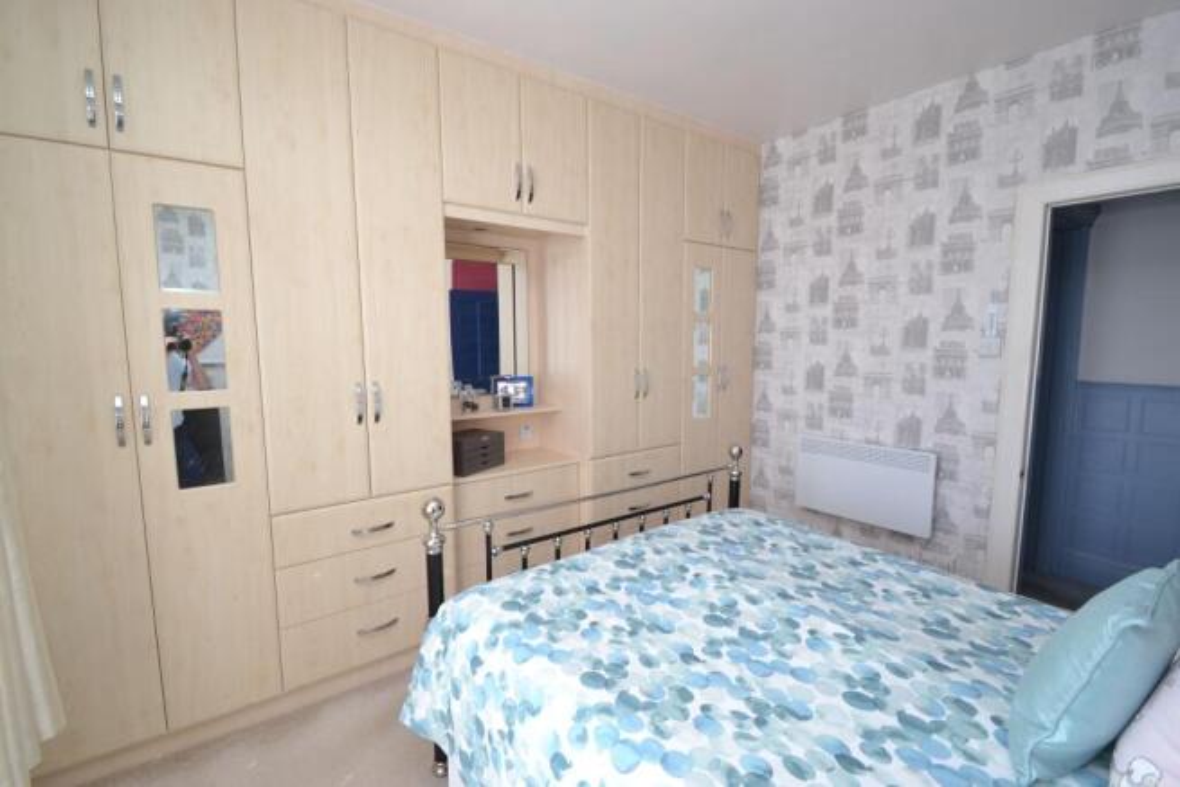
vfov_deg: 77.4
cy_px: 394
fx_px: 492
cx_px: 590
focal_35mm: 15
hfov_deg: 100.4
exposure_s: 1/100
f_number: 5
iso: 400
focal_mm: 10
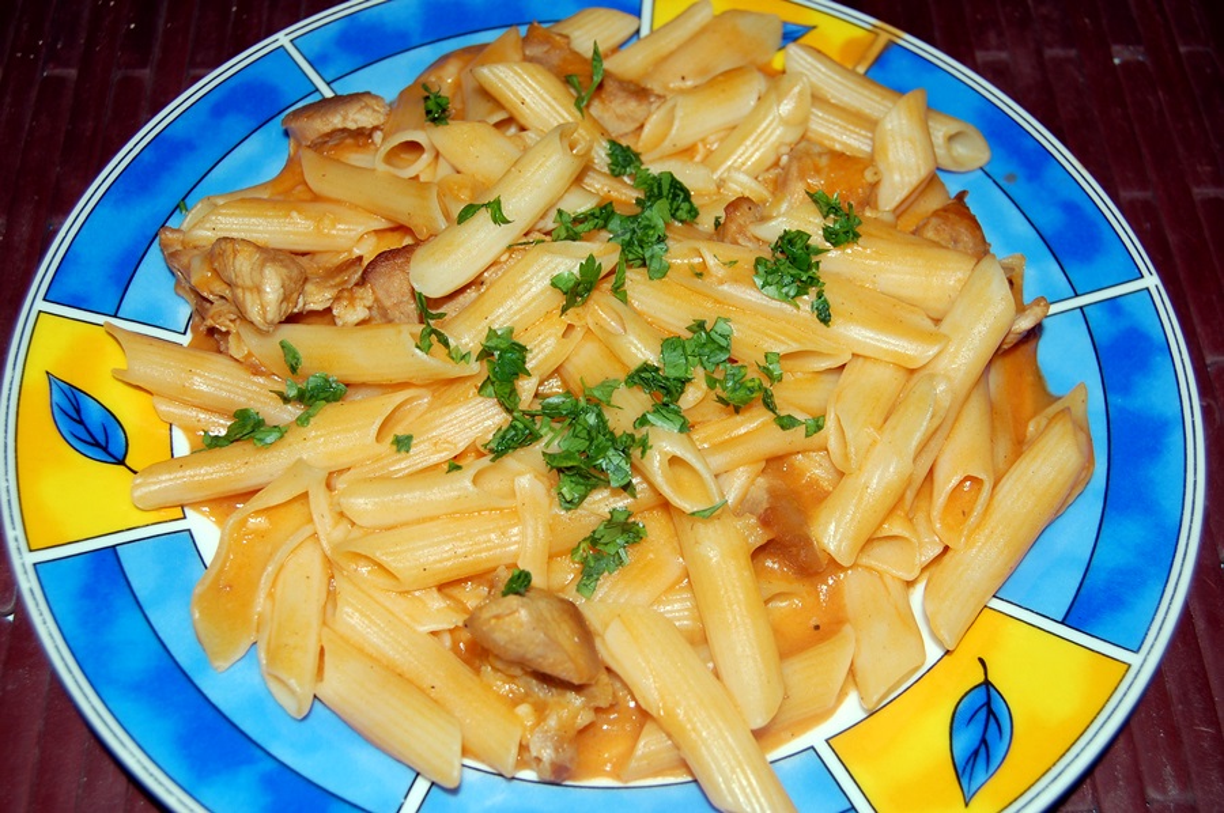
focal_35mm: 46
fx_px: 1579
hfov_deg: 42.4
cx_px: 612
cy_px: 406
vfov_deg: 28.9
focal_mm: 31
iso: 200
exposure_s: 1/200
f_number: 7.1
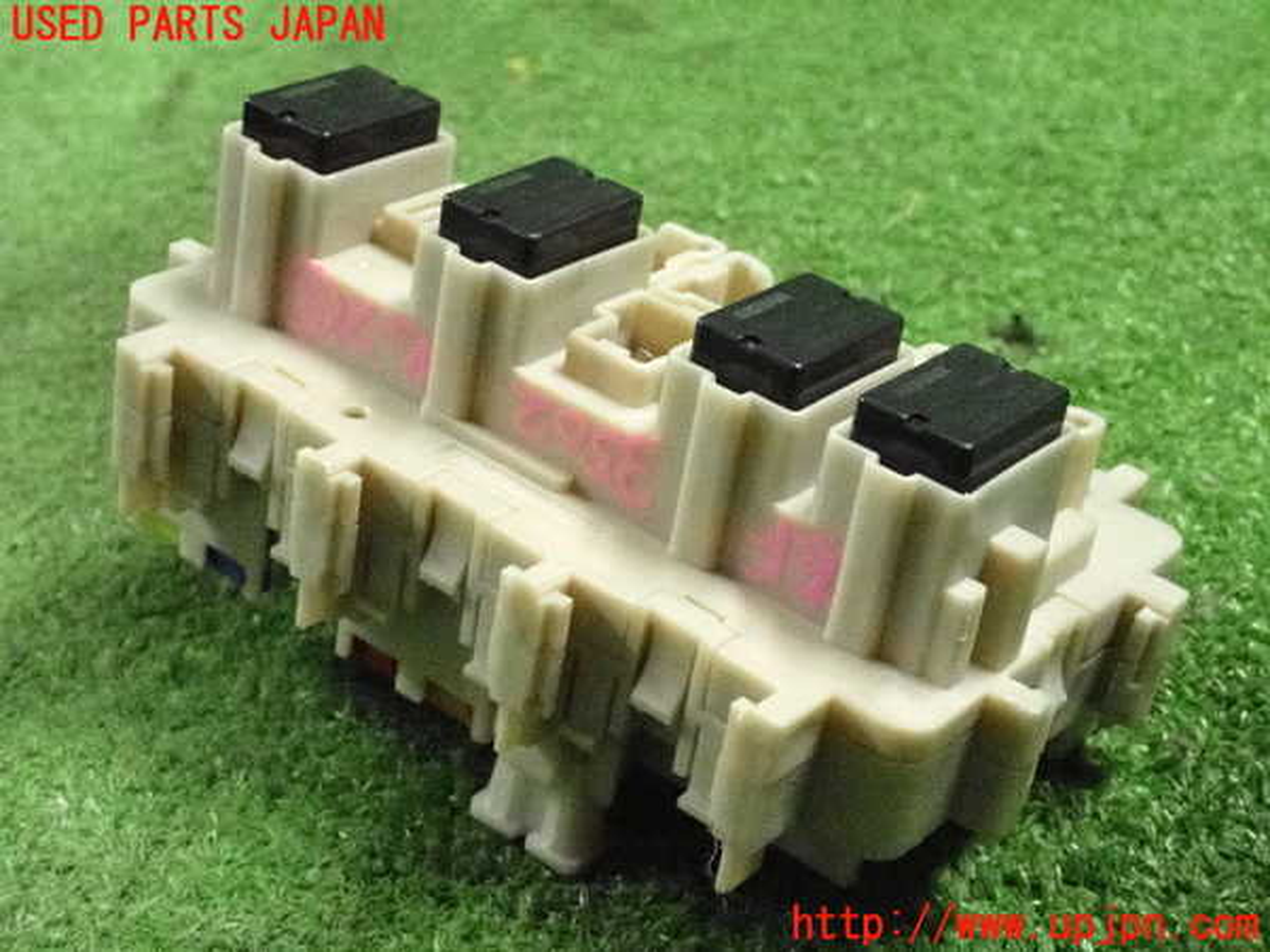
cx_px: 635
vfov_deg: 23.7
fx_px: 2275
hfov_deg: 31.2
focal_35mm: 62
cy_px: 476
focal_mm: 11.09
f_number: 3.6
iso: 6400
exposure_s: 1/125
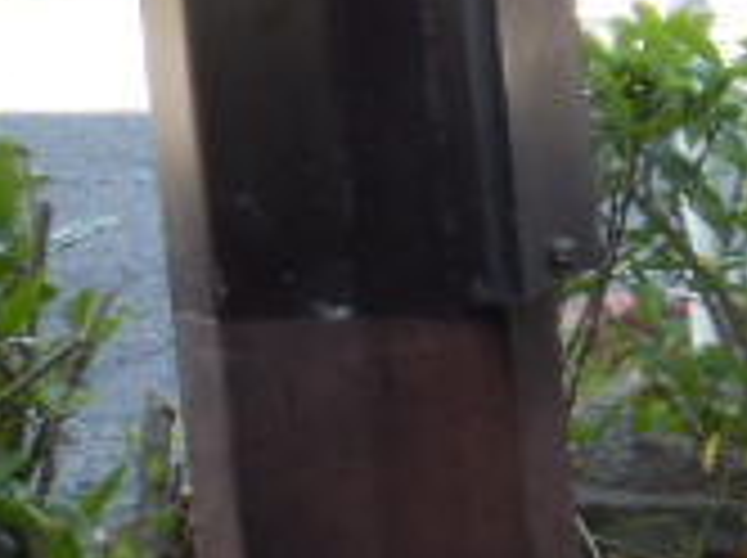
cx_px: 1418
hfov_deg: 15.3
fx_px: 2327
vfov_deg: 13.7
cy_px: 252
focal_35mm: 108
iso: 100
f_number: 3.7
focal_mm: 5
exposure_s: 1/80
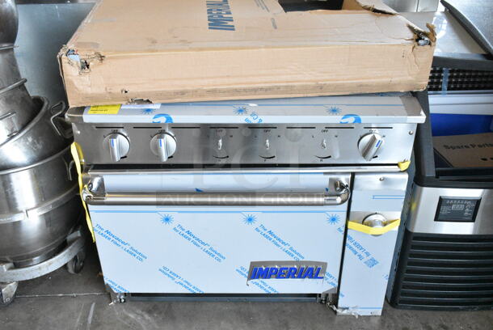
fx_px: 493
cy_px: 165
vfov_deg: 37.0
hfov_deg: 53.1
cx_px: 246
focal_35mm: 36
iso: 6400
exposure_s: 1/250
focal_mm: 24
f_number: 9
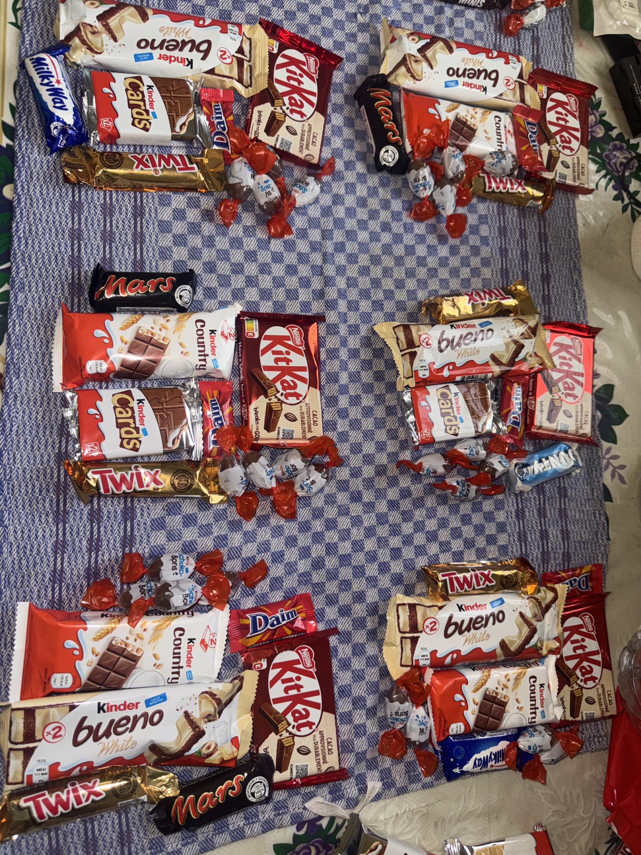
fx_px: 593
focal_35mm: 24
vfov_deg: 71.6
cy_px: 428
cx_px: 320
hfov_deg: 56.8
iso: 50
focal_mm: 6.76
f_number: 1.78
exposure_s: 1/159
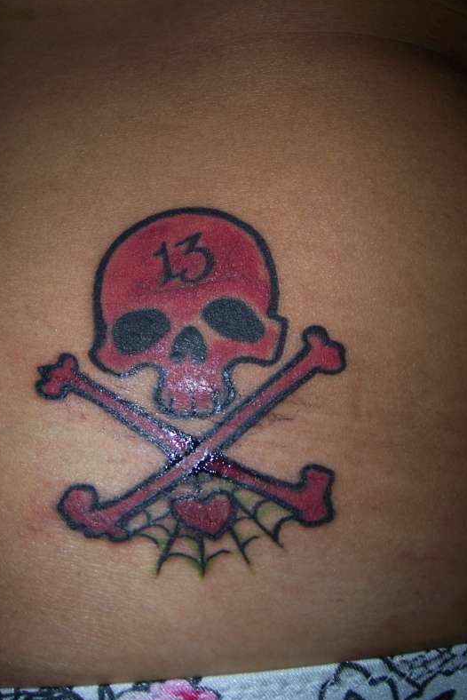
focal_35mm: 38
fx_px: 739
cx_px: 238
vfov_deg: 50.7
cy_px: 349
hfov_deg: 35.1
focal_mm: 6
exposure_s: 1/60
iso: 100
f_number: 2.8
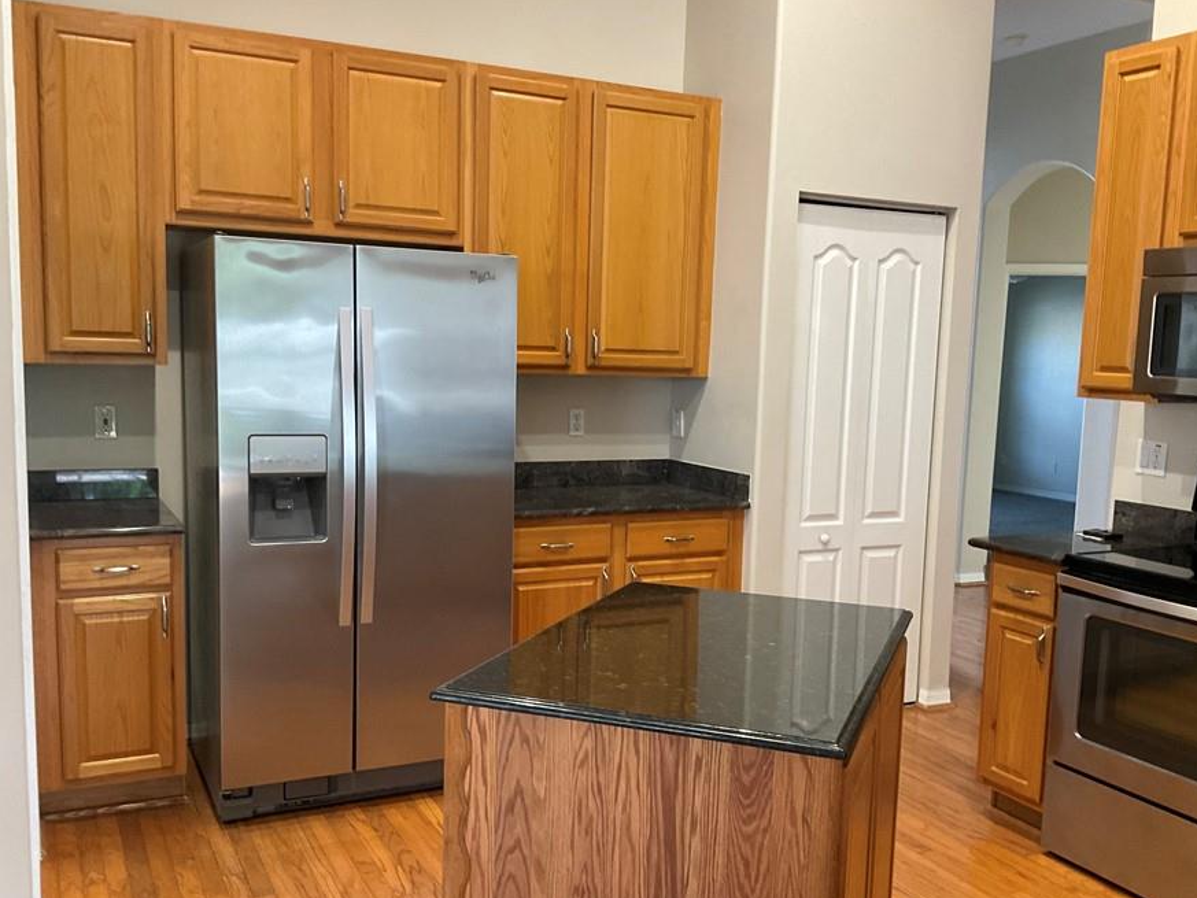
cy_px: 499
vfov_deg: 41.7
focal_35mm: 34
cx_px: 613
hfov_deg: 53.9
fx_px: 1176
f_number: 1.8
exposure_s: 1/60
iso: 160
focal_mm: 3
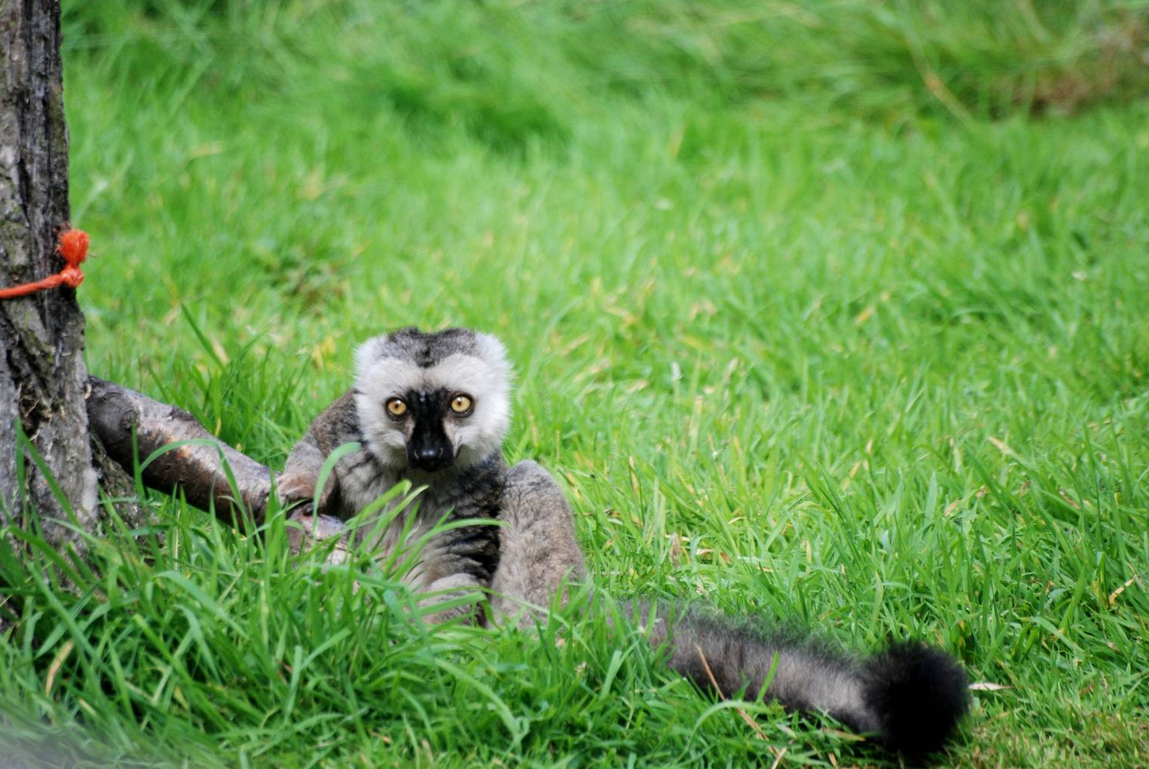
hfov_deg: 4.3
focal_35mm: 478
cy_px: 396
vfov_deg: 2.9
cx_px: 558
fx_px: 15274
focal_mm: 300
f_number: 5.6
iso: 400
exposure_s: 1/250
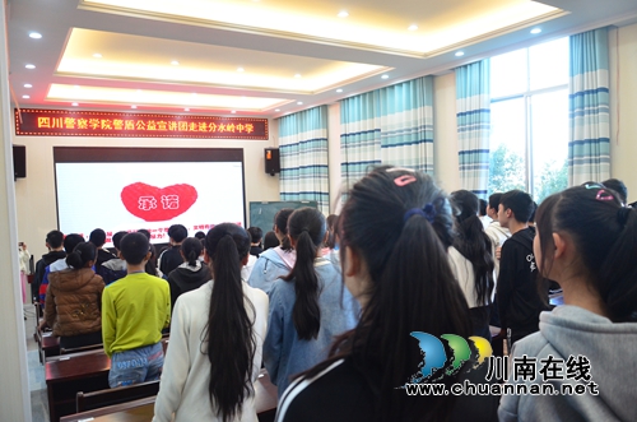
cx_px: 318
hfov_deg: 67.5
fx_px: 477
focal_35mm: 27
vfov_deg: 47.7
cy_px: 211
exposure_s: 1/125
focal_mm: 18
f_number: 3.5
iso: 1250
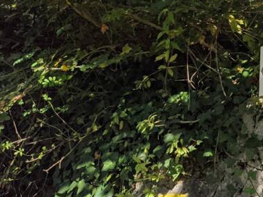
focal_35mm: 72
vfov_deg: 19.8
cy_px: -2
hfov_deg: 24.2
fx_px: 547
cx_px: 326
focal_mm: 4.38
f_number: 1.73
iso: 73
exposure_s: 1/4695
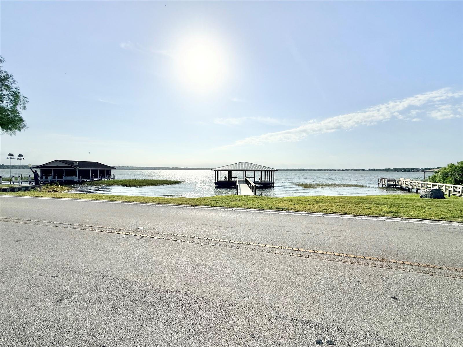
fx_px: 187
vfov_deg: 85.7
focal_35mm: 14
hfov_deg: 102.1
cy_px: 174
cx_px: 232
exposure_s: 1/10101
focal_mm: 2.22
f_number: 2.2
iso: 40
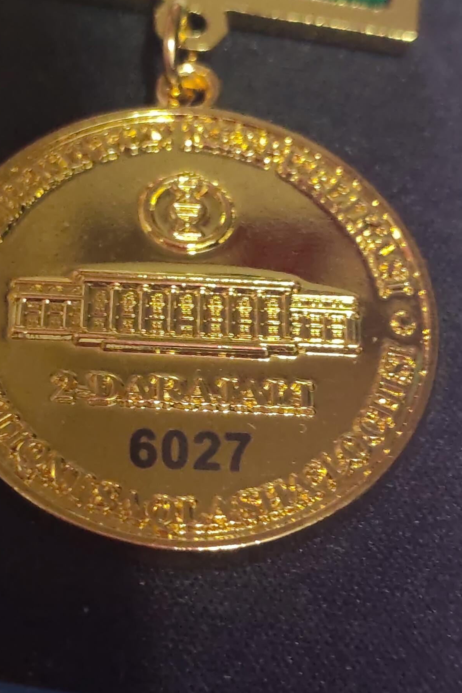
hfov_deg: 19.2
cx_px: 206
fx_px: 1367
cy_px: 346
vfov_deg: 28.5
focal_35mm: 71
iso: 1600
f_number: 1.95
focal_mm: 5.52
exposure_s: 1/17
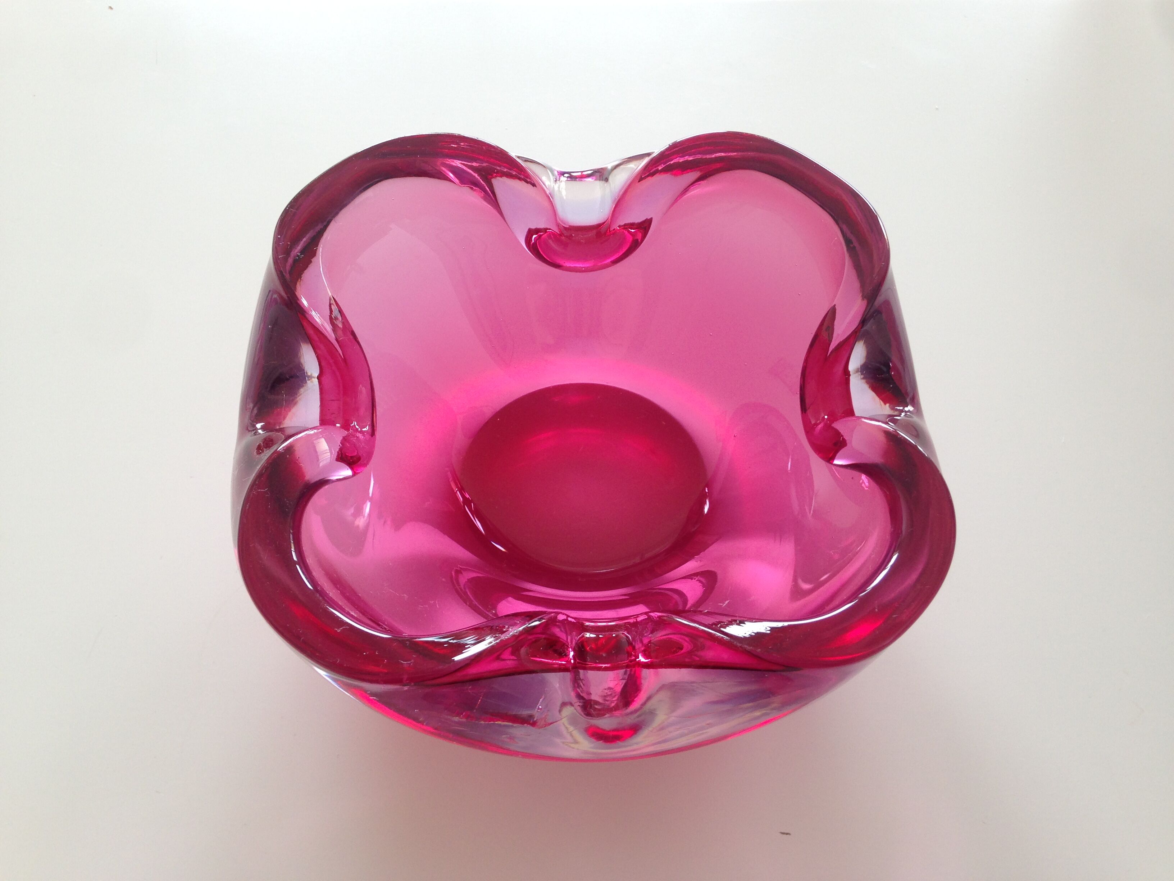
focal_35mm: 33
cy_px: 440
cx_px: 587
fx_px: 1119
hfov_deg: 55.4
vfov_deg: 42.9
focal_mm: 4.12
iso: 50
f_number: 2.4
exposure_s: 1/40
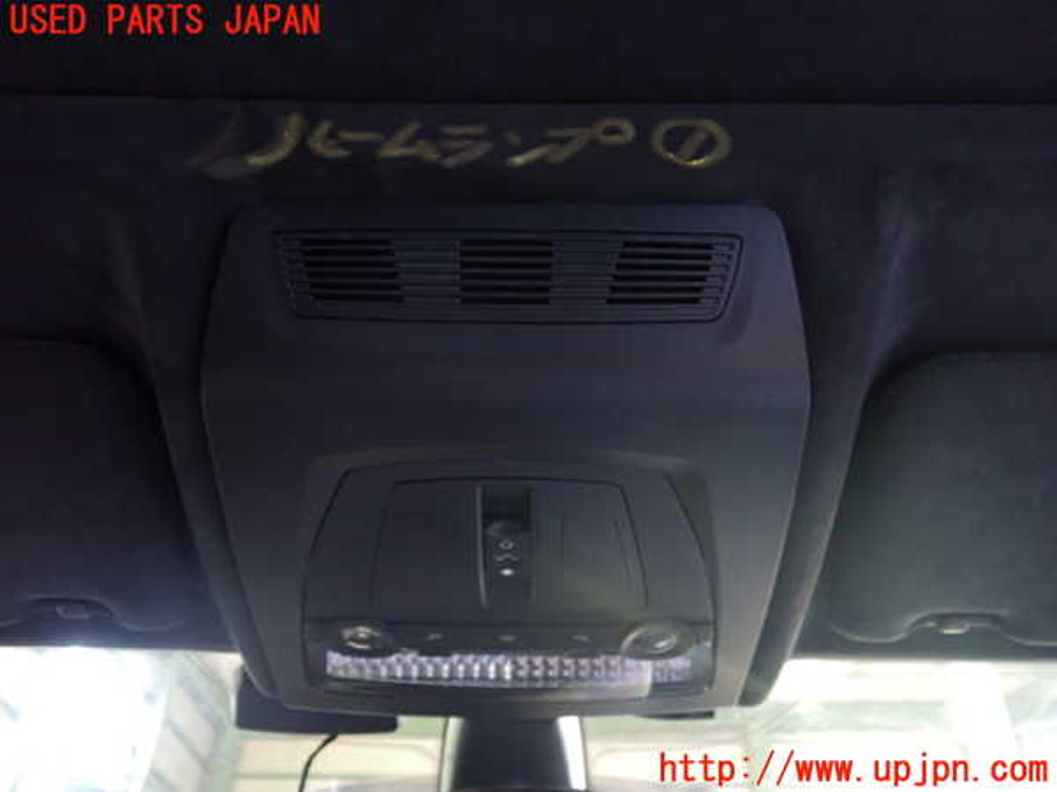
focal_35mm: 30
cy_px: 396
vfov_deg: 46.8
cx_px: 528
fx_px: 916
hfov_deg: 60.0
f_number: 2.3
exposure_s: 1/13
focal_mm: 5.4
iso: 800
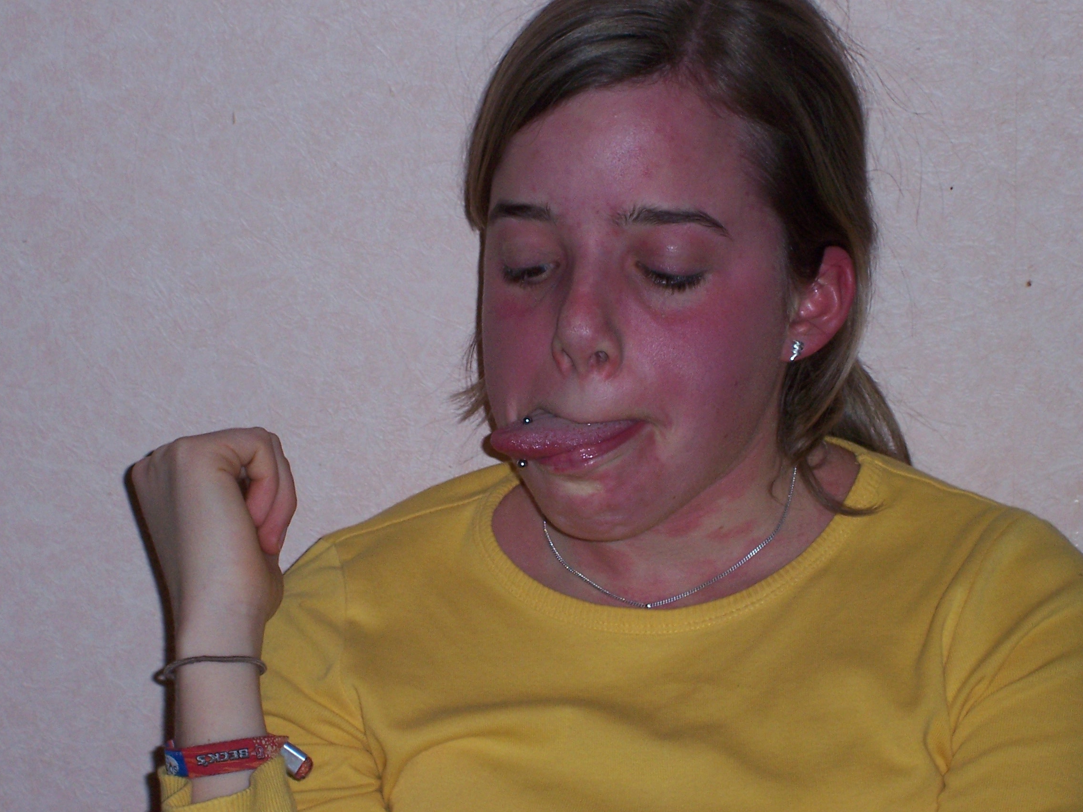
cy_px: 383
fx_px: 3817
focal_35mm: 122
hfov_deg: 16.1
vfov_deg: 12.1
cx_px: 529
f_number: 4.8
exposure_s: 1/125
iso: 125
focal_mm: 18.6
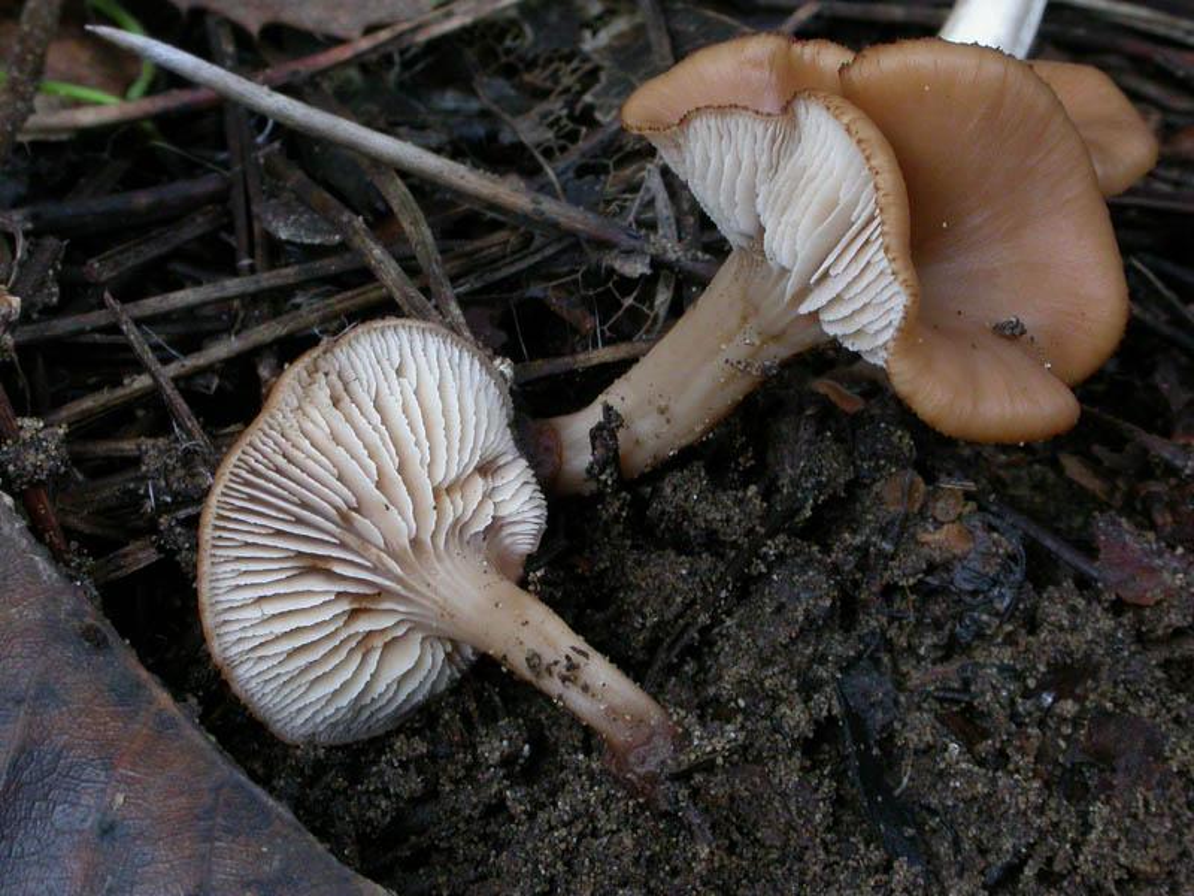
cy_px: 448
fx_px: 5312
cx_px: 597
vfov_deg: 9.6
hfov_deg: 12.8
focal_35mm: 154
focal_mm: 32
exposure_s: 1/4
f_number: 10.3
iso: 200
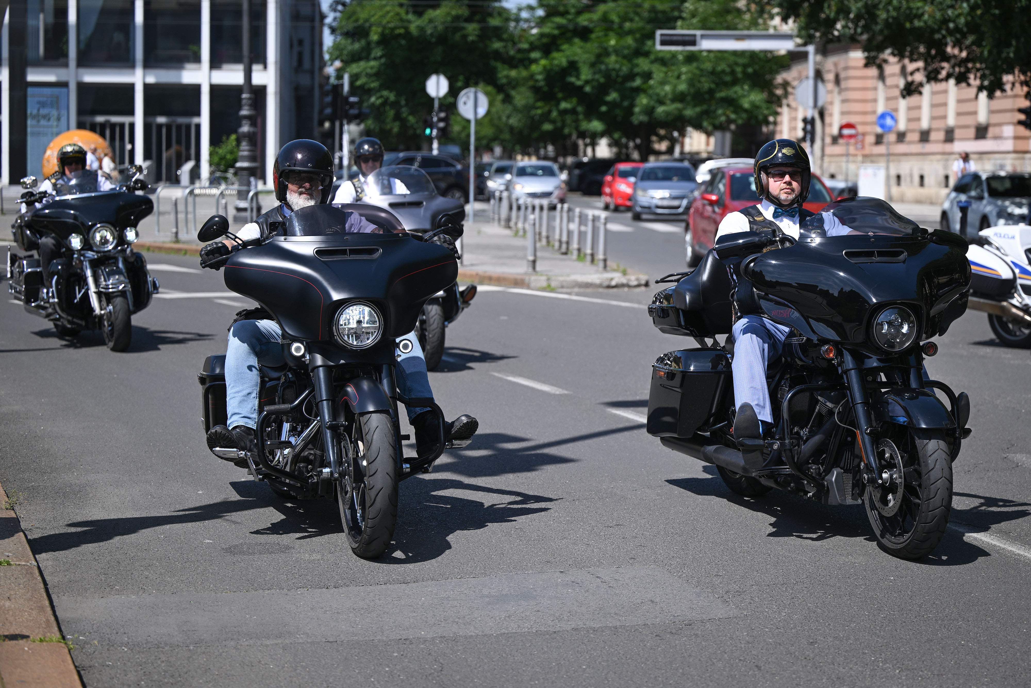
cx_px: 516
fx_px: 2005
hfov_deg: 28.8
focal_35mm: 70
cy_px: 344
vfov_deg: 19.5
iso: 125
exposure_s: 1/3200
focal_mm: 70
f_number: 2.8
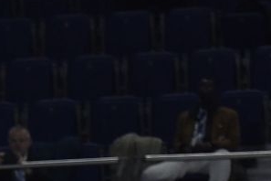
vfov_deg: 1.9
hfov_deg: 2.9
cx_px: -177
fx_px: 5299
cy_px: 477
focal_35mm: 704
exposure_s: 1/800
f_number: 4
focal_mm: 116
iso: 1250
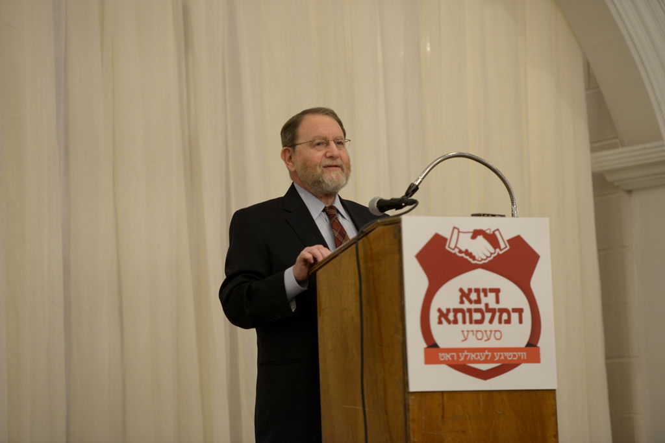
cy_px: 222
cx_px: 332
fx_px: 2679
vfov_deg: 9.5
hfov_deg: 14.2
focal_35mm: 145
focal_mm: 145
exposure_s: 1/125
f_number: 2.8
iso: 1000
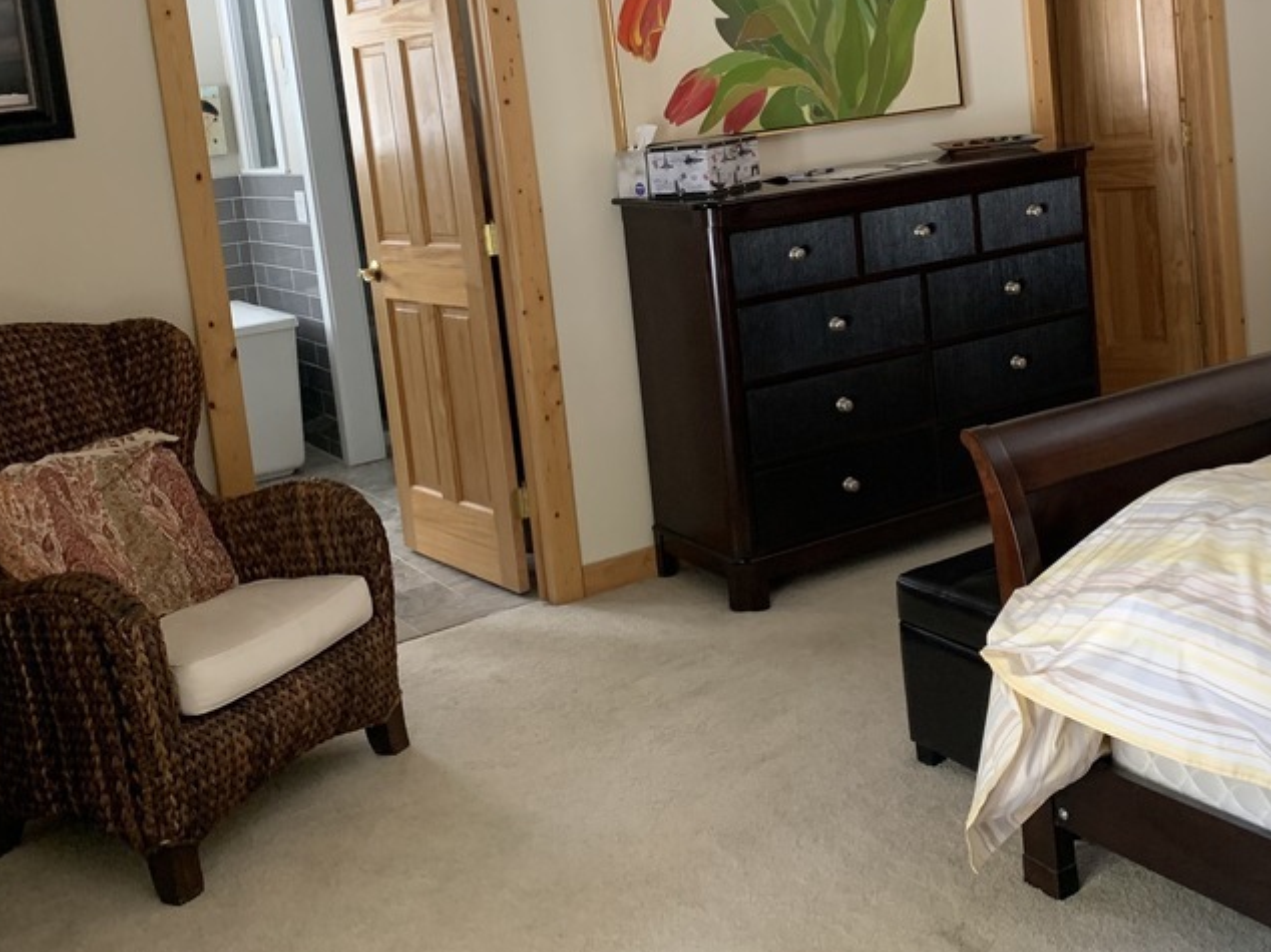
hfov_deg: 44.5
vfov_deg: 33.8
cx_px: 792
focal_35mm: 42
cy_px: 277
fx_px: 1542
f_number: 1.8
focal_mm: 4.25
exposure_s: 1/60
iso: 200
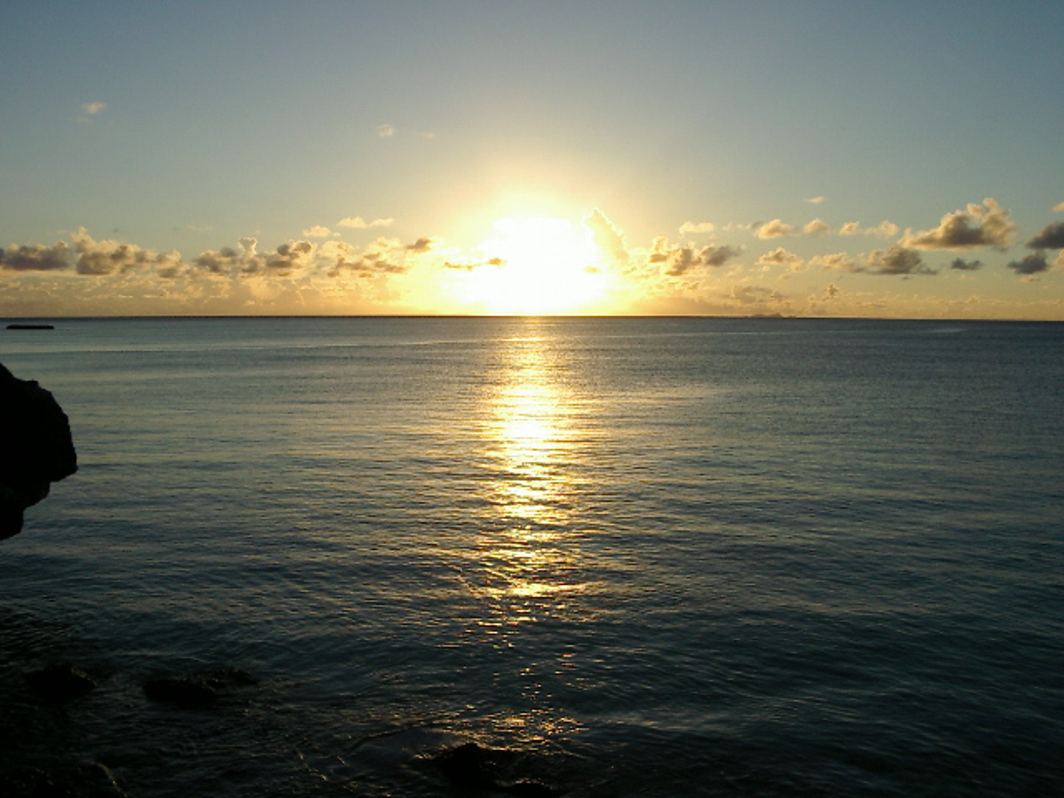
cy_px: 399
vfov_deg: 37.7
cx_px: 532
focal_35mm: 38
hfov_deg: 49.0
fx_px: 1168
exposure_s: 1/640
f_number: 4.8
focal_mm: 5.8
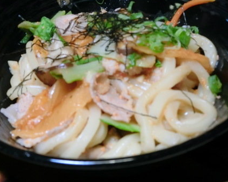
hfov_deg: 20.2
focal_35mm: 95
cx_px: 111
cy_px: 64
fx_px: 641
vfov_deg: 16.2
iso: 500
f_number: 4
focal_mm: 14.8
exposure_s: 1/15
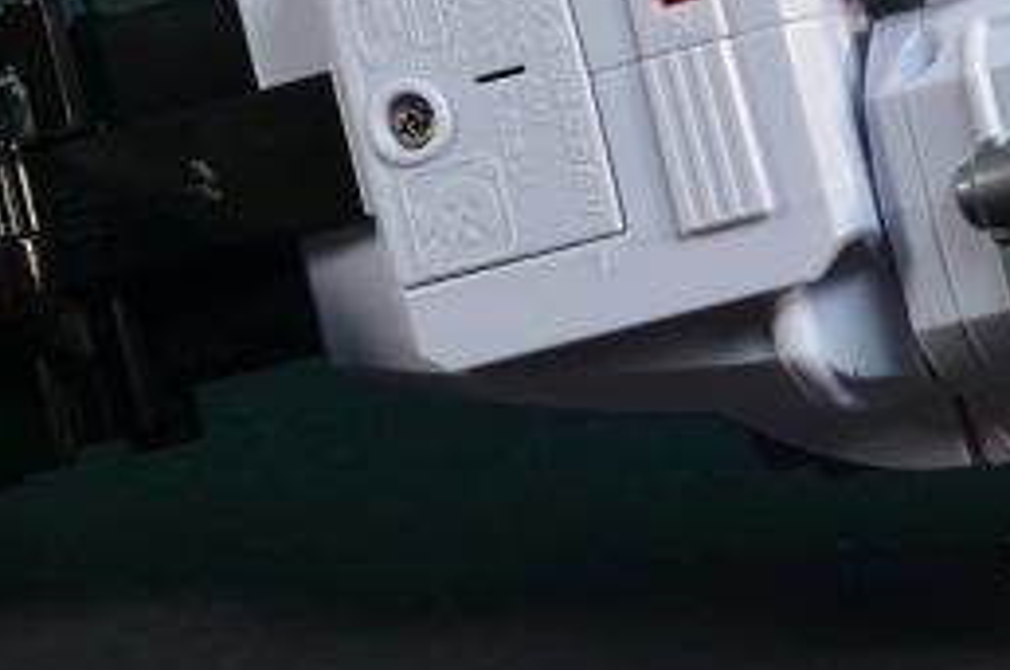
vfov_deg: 11.3
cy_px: -49
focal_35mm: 119
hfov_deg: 16.5
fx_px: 3332
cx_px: 1214
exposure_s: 1/1.3
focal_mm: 32
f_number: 29
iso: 100
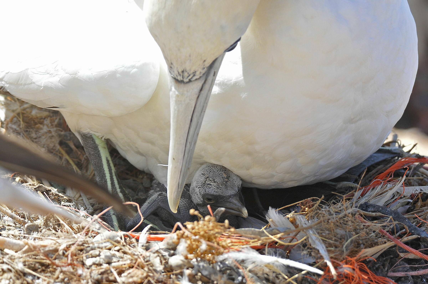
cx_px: 214
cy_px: 142
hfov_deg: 3.9
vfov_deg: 2.6
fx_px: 6234
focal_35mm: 525
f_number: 7.1
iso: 200
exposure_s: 1/250
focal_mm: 350
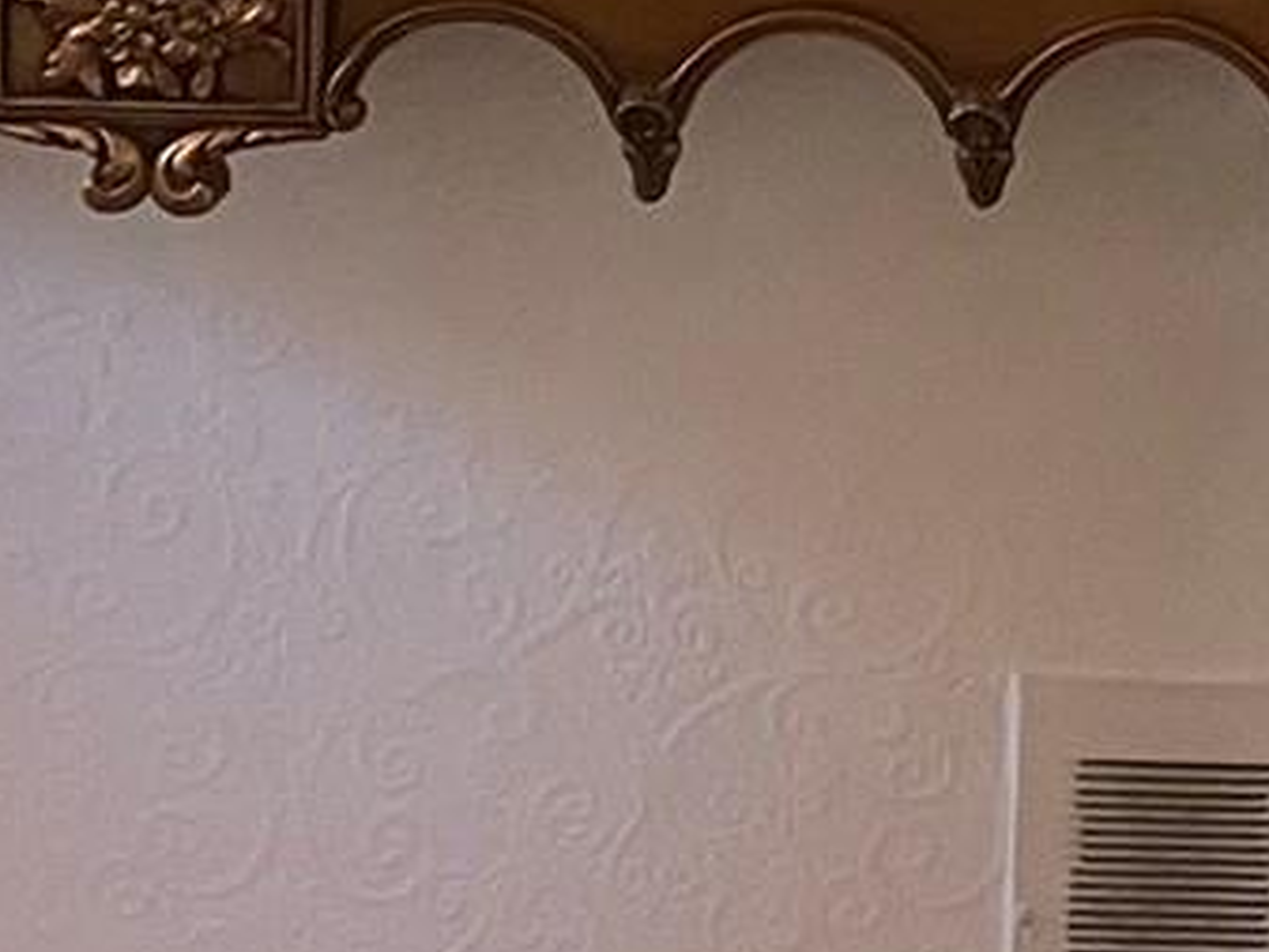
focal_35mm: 158
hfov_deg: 11.8
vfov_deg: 8.8
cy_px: -982
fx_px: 5794
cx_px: 2003
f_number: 1.6
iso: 320
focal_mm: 4.2
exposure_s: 1/60
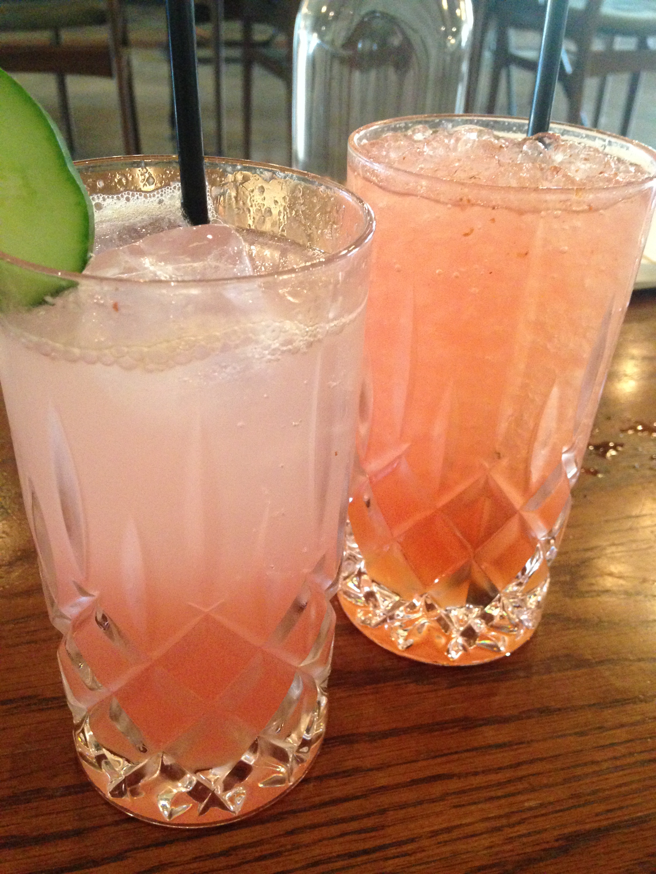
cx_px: 328
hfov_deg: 42.9
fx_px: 834
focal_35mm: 33
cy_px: 437
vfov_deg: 55.4
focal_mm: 4.12
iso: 400
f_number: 2.4
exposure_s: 1/15
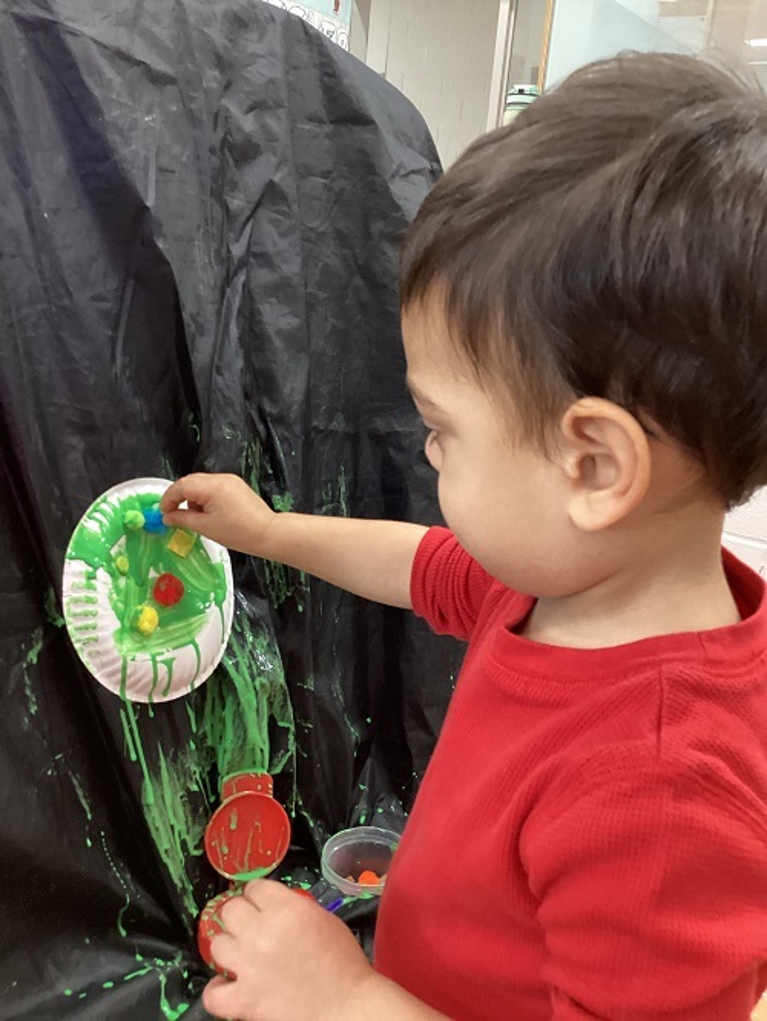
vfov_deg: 58.3
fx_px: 915
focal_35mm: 31
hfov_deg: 45.5
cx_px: 384
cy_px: 510
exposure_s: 1/33
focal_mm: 3.3
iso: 320
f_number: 2.4
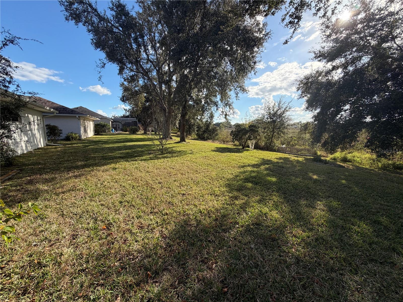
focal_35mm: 14
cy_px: 151
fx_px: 163
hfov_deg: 102.1
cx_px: 202
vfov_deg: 85.7
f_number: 2.2
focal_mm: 2.22
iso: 40
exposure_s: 1/770
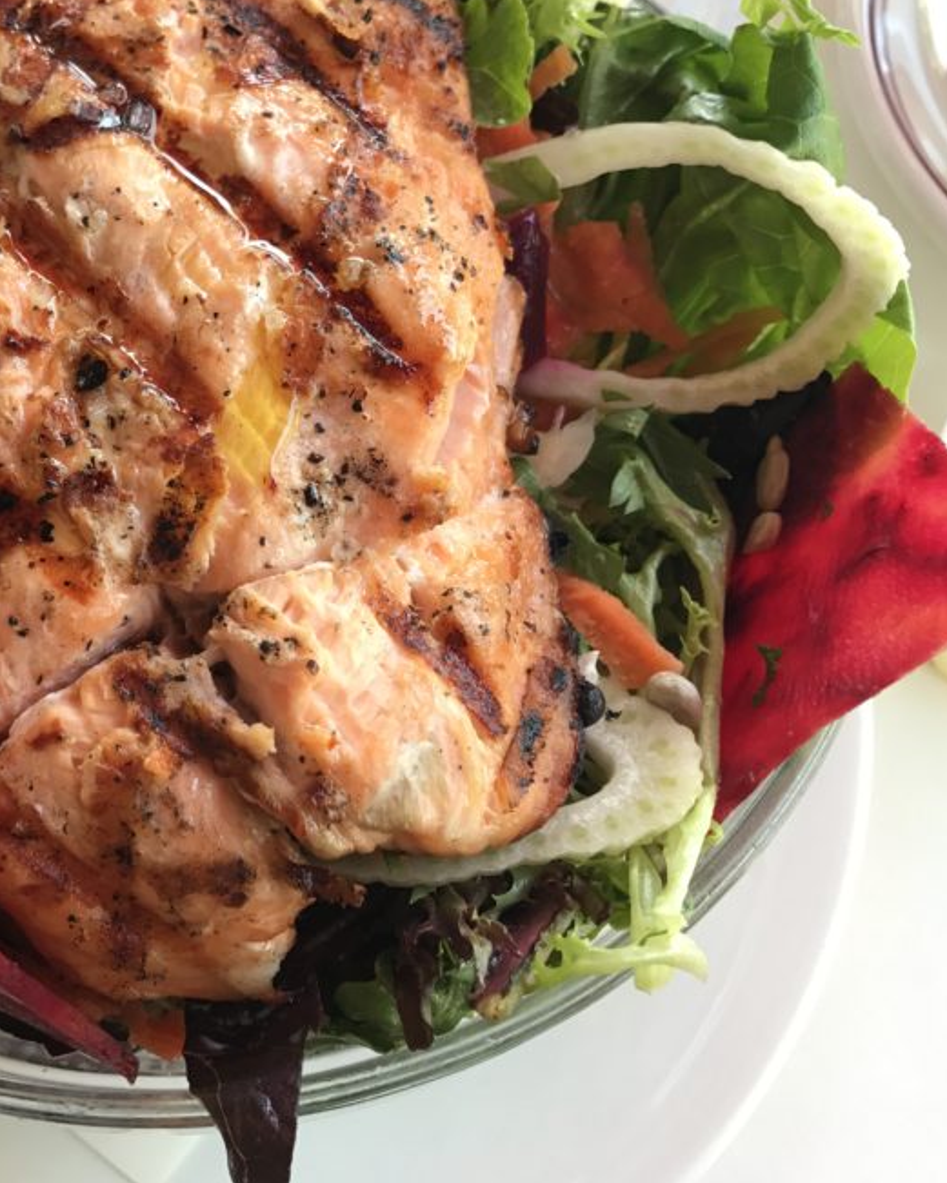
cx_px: 142
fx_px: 1506
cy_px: 487
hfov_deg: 33.5
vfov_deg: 42.7
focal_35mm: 43
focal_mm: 3.99
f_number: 1.8
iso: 32
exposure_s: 1/60
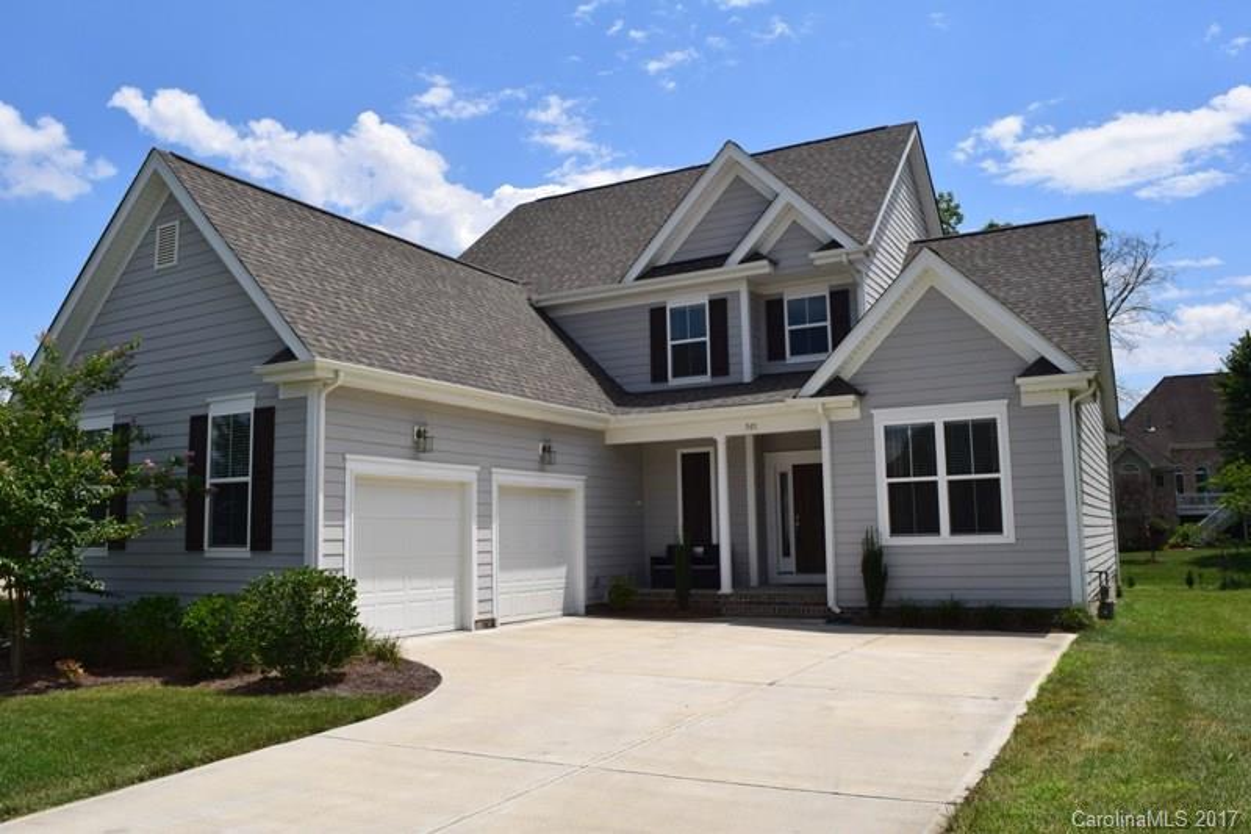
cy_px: 417
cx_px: 626
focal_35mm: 27
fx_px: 938
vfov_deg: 47.9
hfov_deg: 67.4
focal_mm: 18
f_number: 11
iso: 220
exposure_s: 1/500
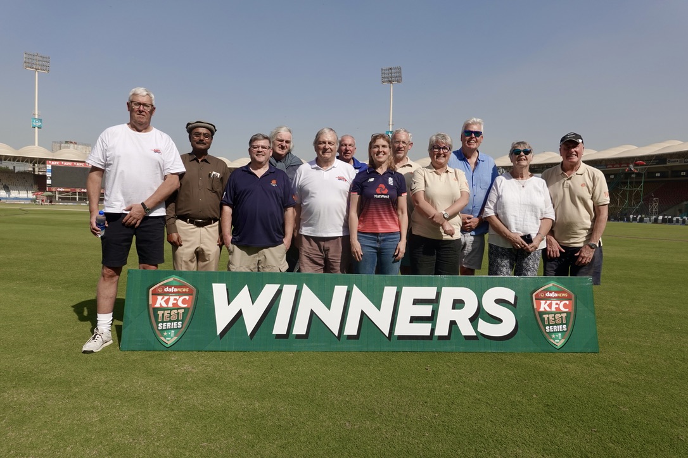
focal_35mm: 24
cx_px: 344
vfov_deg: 53.1
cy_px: 229
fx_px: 459
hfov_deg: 73.7
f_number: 4.5
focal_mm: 9
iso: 100
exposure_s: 1/1000
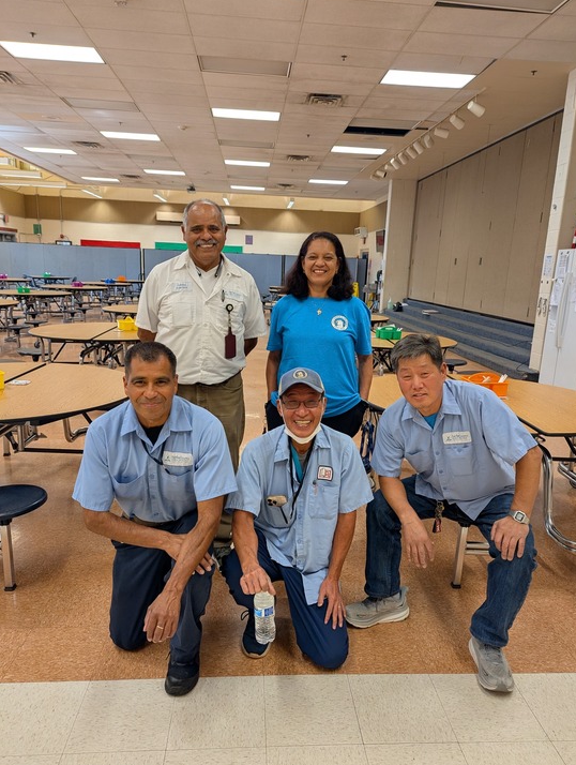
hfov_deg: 55.0
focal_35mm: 25
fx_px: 553
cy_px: 391
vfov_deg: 69.3
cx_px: 299
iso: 172
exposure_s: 1/60
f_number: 1.85
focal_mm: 6.81
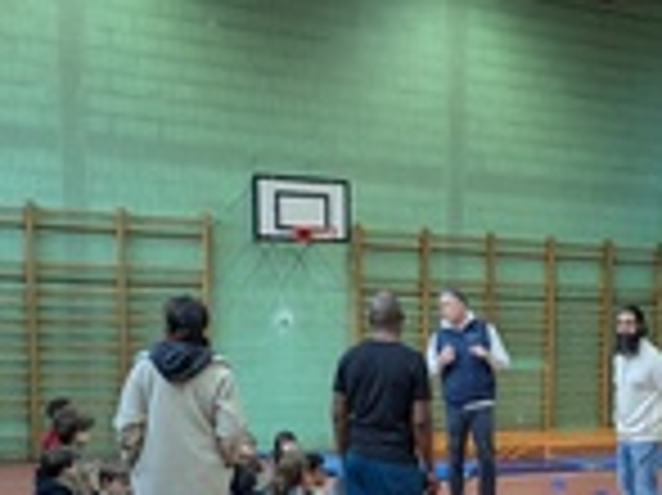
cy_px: 450
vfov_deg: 21.1
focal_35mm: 68
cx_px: 581
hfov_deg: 27.7
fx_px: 1299
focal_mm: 5.43
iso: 51
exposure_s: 1/33.3
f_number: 1.89
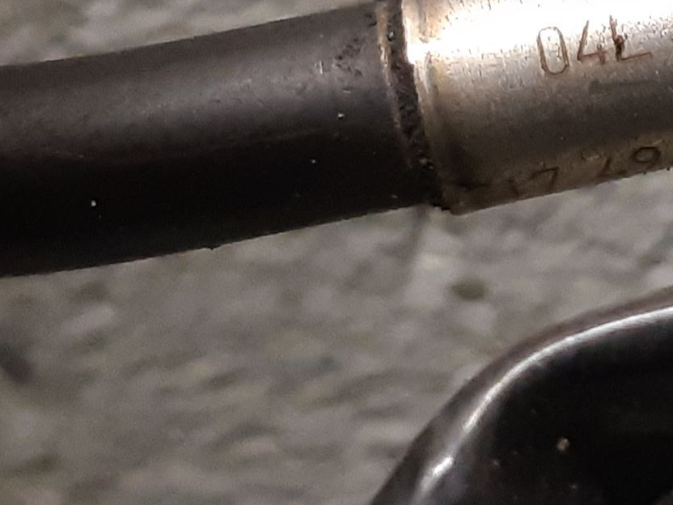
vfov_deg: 22.1
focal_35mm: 64
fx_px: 1244
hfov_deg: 27.0
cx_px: 795
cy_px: 3
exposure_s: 1/50
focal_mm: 3.93
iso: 250
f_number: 1.7
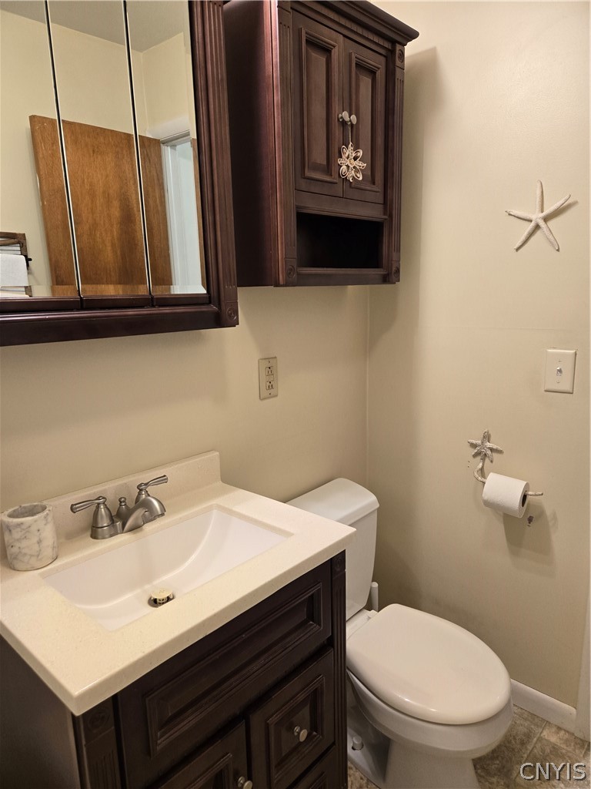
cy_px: 394
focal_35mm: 23
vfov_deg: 73.9
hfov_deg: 58.9
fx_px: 524
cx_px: 296
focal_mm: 5.4
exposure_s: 1/120
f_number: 1.8
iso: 250
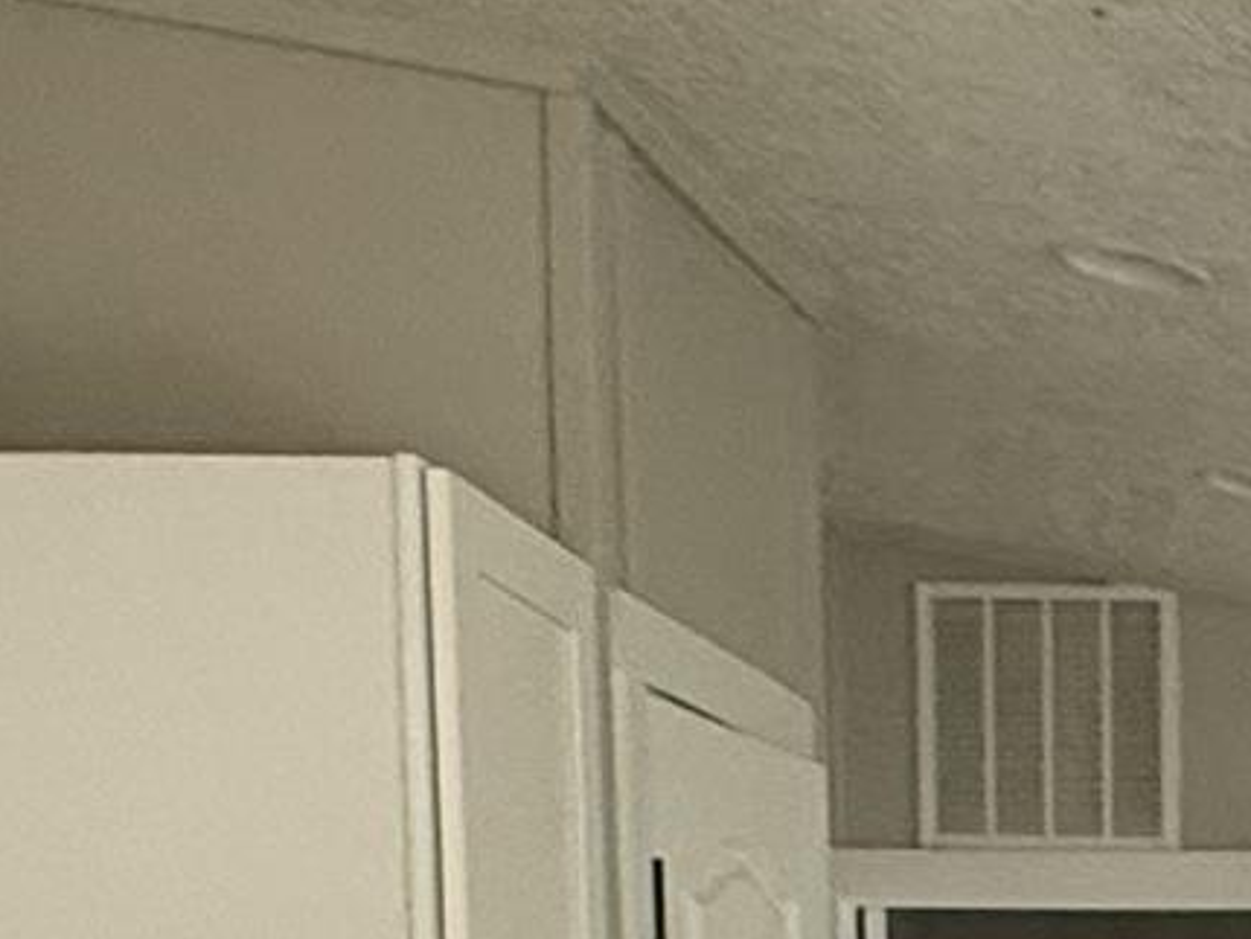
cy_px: 1593
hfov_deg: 17.7
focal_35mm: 100
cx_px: 1859
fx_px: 3616
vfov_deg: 13.5
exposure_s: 1/92
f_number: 2.2
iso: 400
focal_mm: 2.22
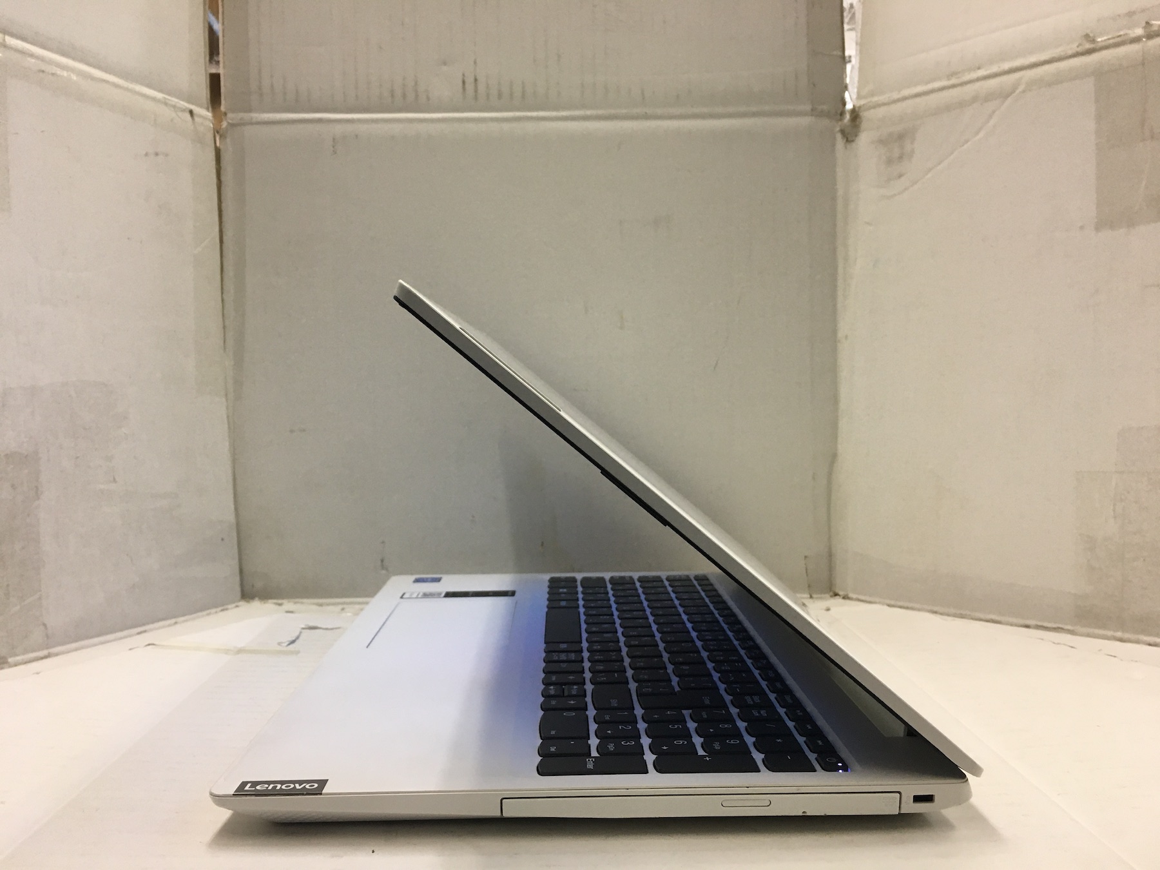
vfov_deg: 48.2
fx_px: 972
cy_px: 435
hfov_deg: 61.7
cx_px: 580
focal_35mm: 29
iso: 40
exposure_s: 1/30
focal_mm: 4.15
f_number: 2.2
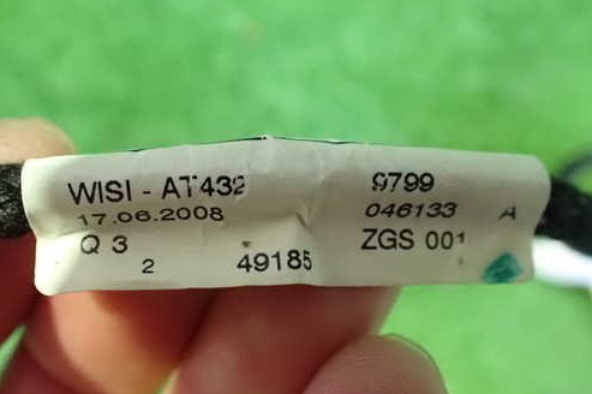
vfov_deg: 35.0
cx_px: 243
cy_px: 209
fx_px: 624
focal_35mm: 38
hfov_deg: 50.5
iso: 1600
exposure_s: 1/25
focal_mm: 5.4
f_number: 2.3
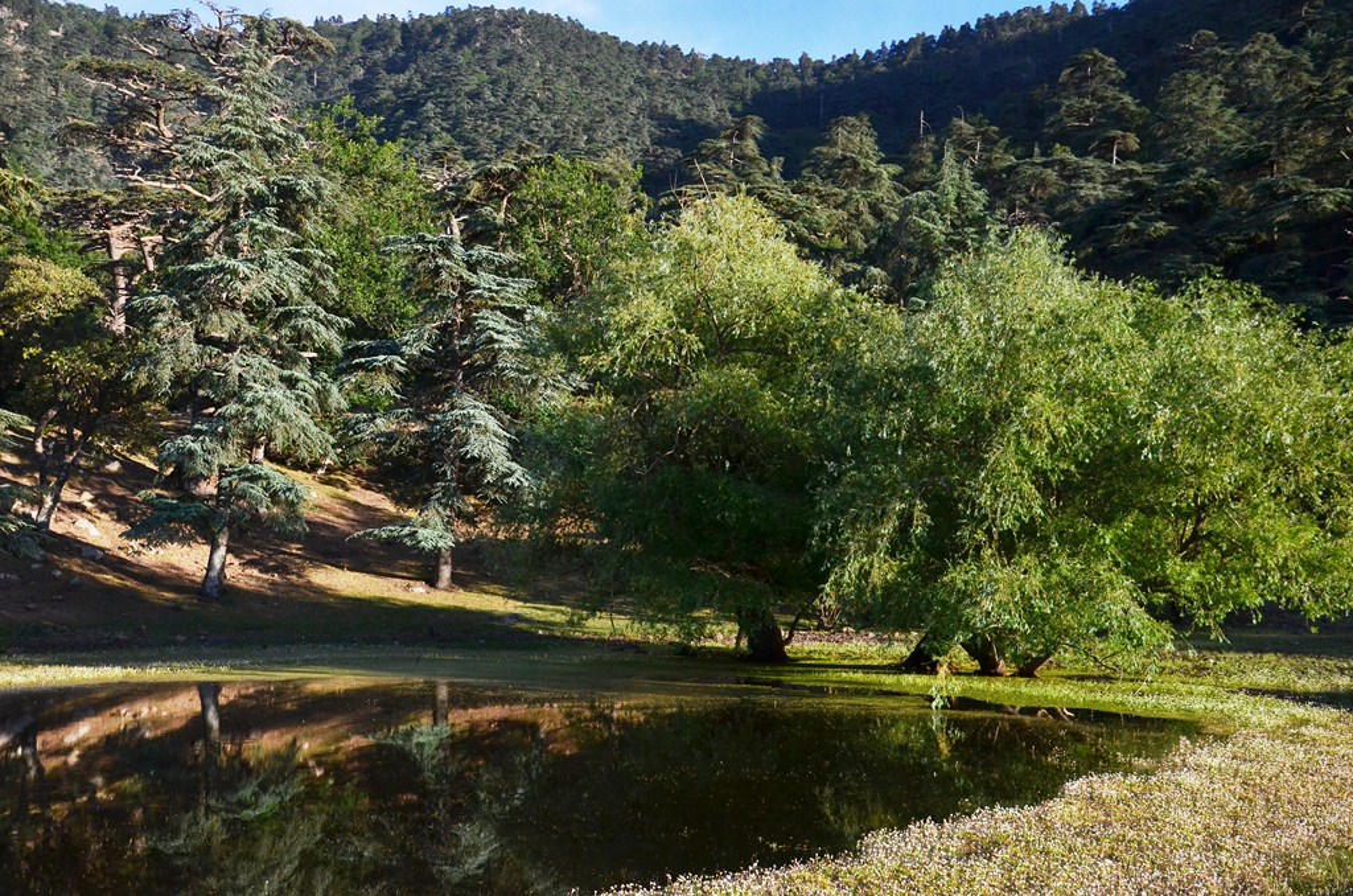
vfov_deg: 34.1
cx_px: 676
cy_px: 448
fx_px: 1463
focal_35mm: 39
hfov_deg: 49.6
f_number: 5.6
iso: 640
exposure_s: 1/4000
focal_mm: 26
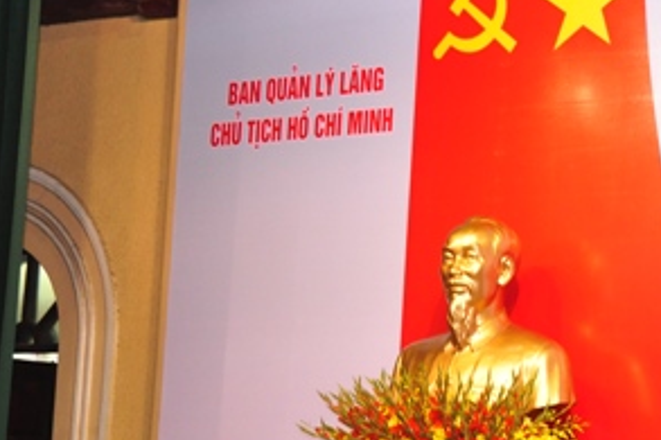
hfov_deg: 19.7
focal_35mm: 96
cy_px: 307
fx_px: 1767
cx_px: 827
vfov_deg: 14.2
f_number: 5
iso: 800
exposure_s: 1/60
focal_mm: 25
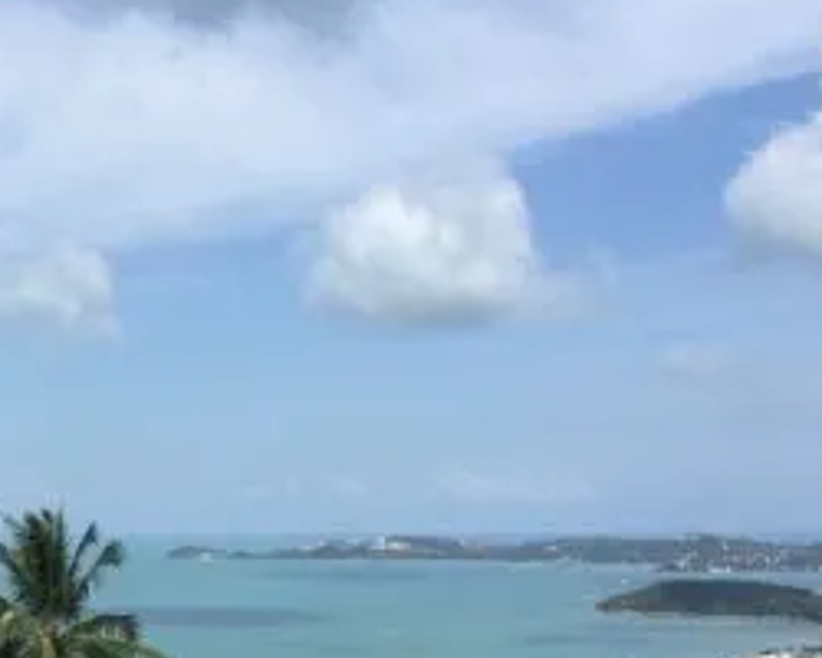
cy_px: 609
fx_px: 1606
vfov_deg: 22.5
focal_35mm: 66
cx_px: 3
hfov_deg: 27.1
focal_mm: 4.15
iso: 32
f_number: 2.2
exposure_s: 1/2475
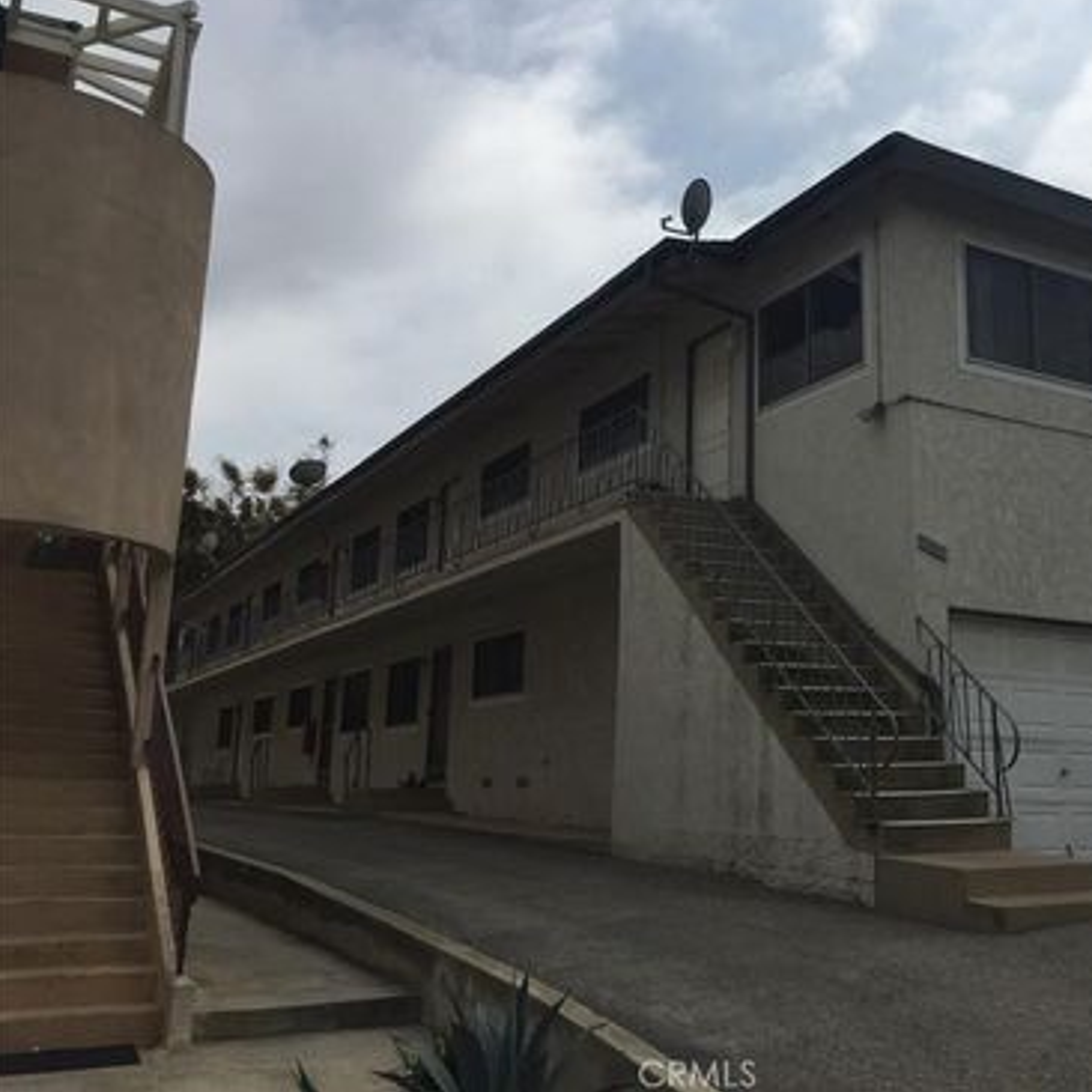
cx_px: 737
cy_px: 536
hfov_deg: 46.4
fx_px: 1249
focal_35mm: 35
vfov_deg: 47.2
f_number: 2.2
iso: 32
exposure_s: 1/6623
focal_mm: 4.15
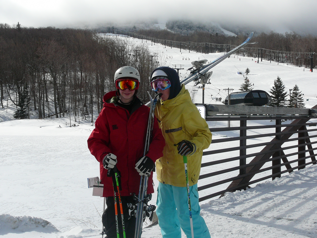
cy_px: 119
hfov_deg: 32.7
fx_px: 540
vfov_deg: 24.8
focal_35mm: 59
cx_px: 158
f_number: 5.6
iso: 80
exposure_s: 1/640
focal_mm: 8.7
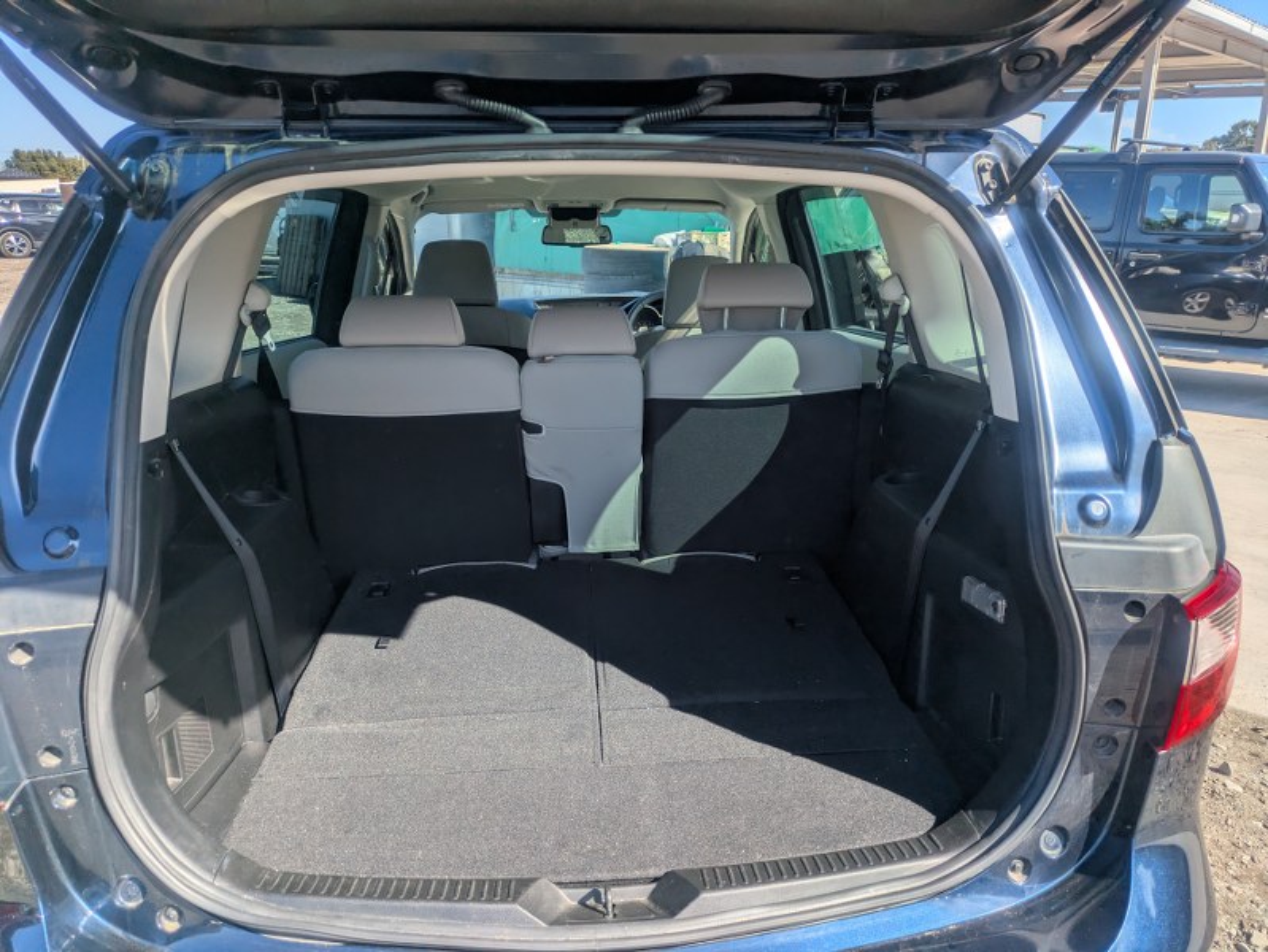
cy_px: 476
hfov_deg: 69.4
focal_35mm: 25
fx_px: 916
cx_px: 634
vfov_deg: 54.9
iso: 45
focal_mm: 5.43
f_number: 1.89
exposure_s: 1/1269
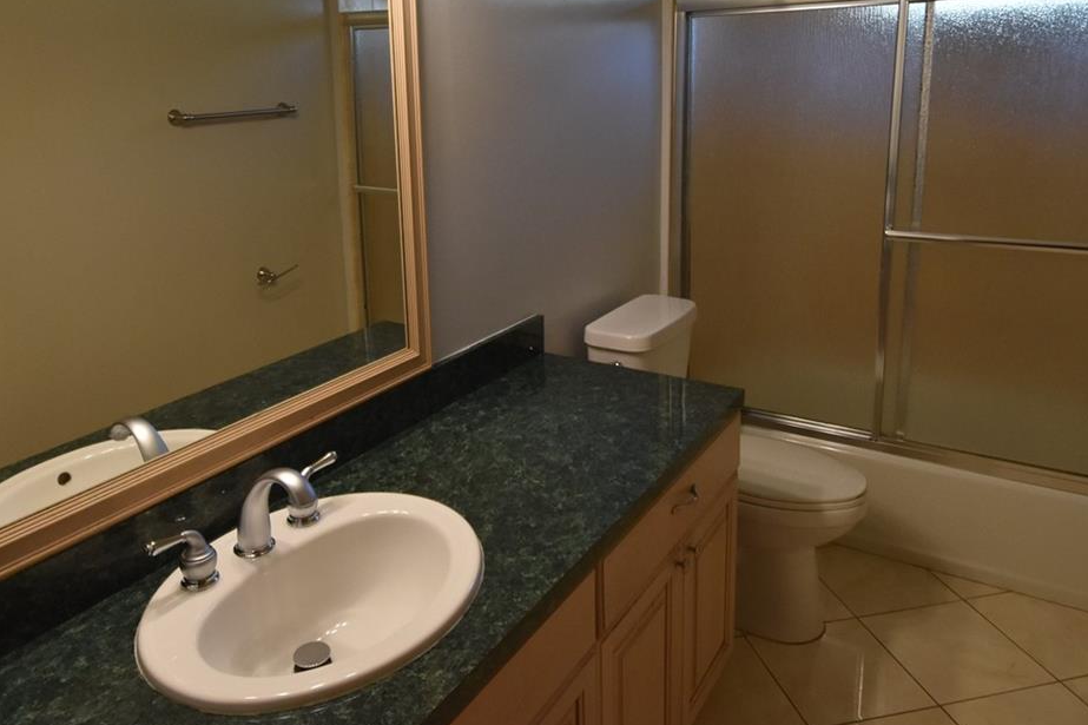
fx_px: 786
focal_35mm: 26
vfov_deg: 48.7
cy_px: 239
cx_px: 526
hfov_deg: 69.4
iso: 800
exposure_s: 1/250
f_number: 3.5
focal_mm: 10
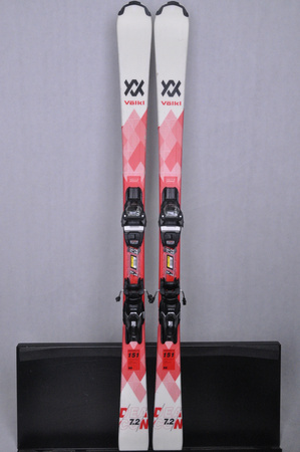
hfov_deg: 36.8
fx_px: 451
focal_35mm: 36
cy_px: 226
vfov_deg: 53.2
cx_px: 150
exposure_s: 1/125
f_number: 9.5
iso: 3200
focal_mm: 24
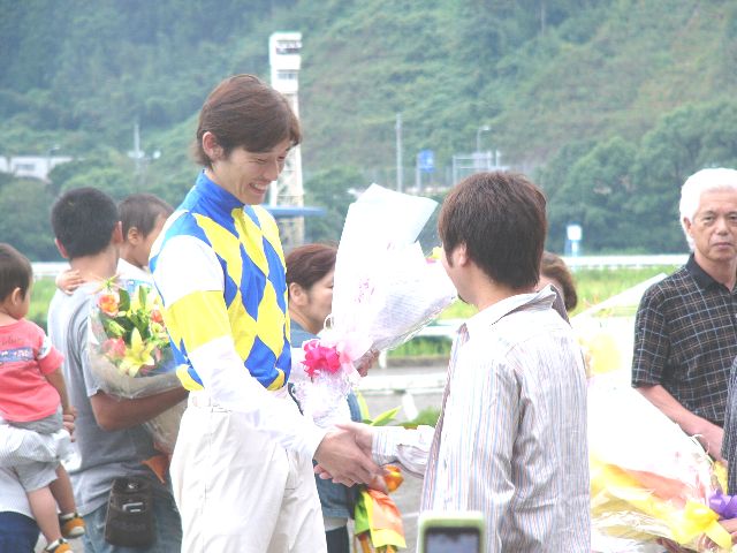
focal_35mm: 190
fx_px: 4045
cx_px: 368
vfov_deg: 7.8
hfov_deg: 10.4
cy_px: 276
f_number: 2.8
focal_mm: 31.6
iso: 50
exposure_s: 1/60
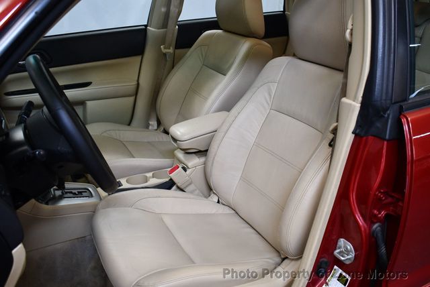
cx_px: 215
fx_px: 430
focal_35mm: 36
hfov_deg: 53.1
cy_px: 144
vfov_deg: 36.9
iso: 800
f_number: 3.5
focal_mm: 18
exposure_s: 1/125
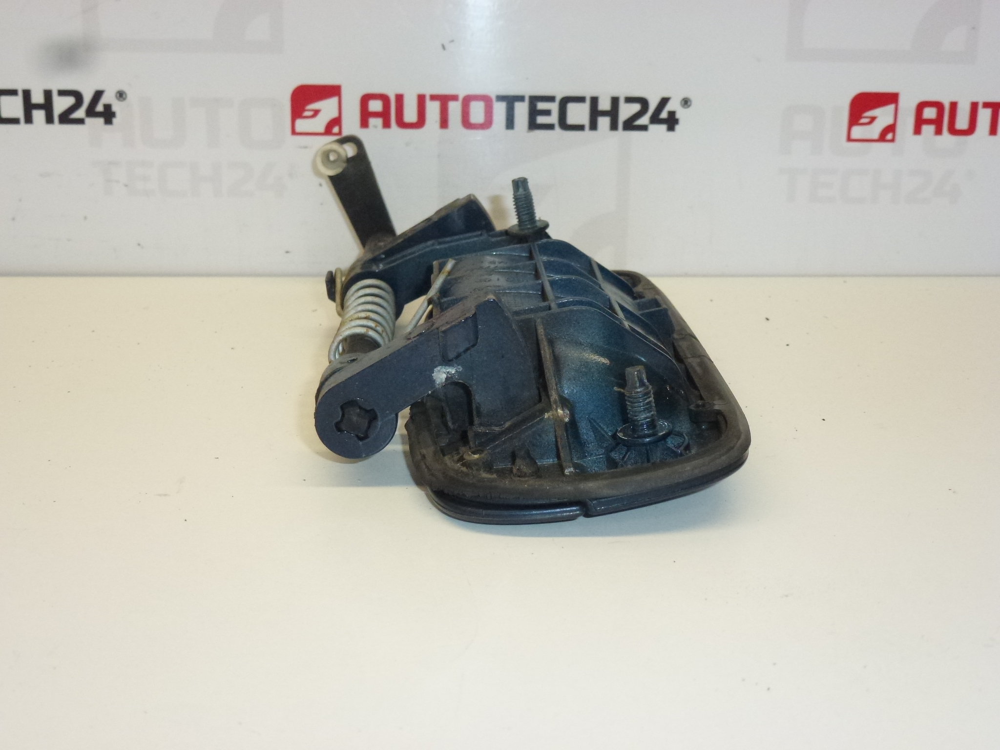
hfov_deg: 42.1
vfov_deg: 32.2
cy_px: 375
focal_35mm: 45
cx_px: 500
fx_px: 1300
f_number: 4
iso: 400
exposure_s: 1/250
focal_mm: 8
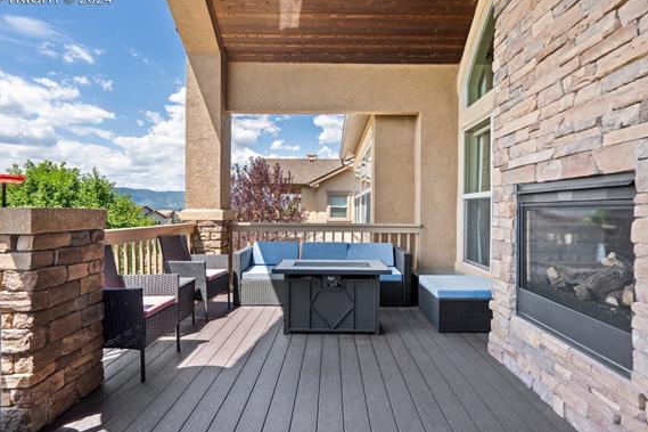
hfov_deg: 90.0
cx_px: 337
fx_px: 324
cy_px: 207
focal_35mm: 18
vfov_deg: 67.3
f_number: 7.1
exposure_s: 1/30
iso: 200
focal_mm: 16
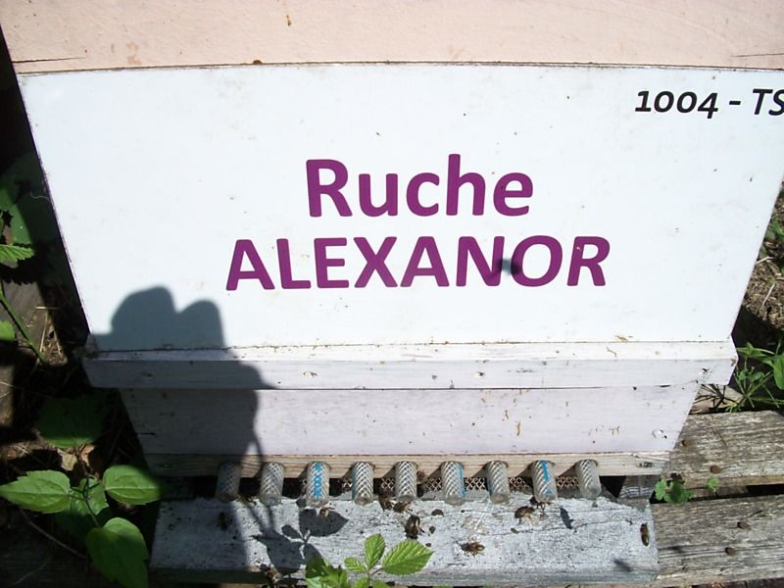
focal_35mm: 32
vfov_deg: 44.2
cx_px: 392
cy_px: 294
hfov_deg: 56.8
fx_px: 725
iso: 80
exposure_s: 1/500
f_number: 5.5
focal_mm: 5.7
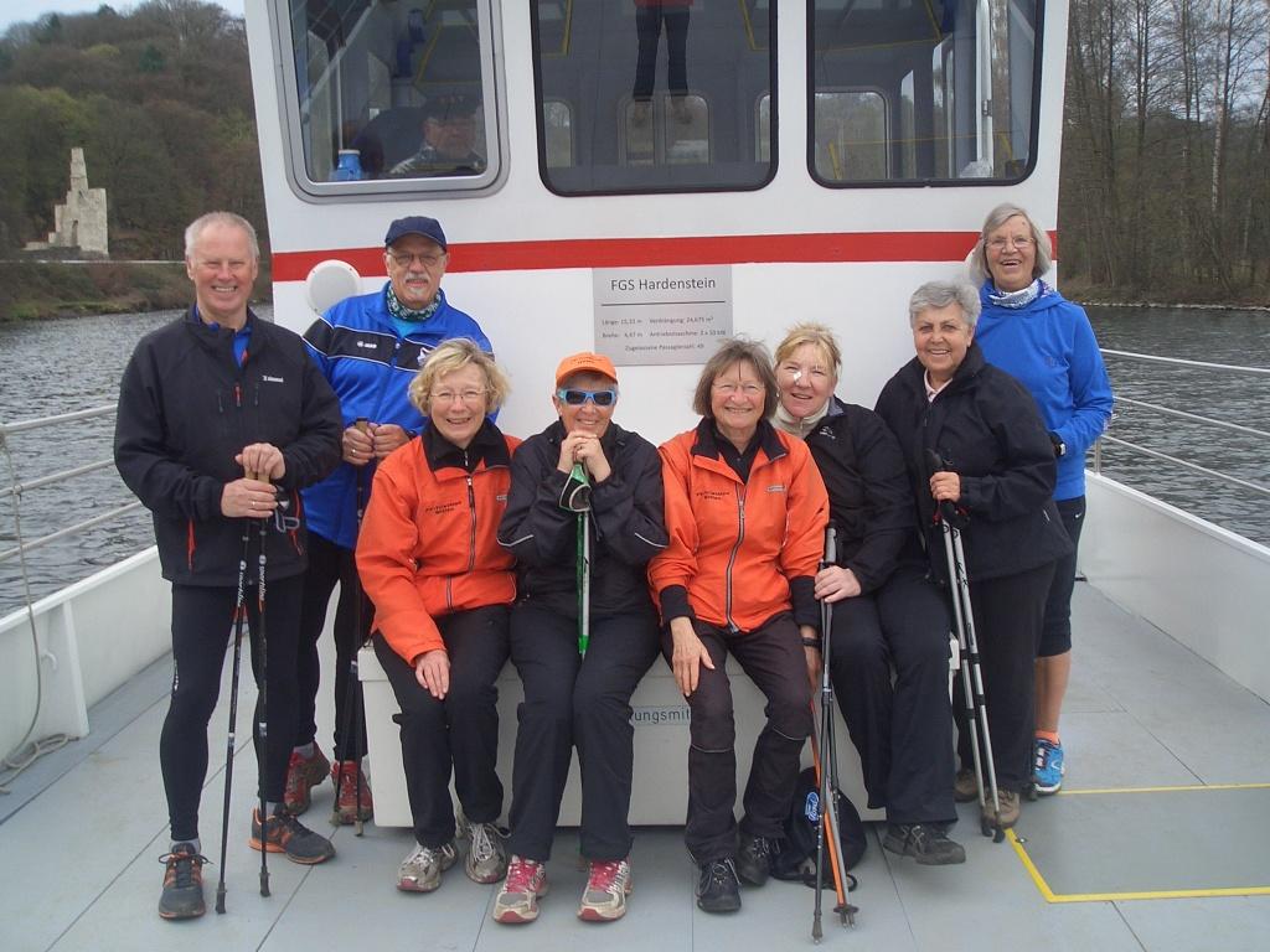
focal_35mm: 36
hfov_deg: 51.4
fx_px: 1321
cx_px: 635
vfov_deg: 39.7
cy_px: 476
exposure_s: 1/200
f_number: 4
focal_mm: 4.8
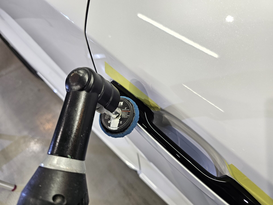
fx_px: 181
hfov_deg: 73.9
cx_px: 136
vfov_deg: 58.9
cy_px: 102
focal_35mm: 23
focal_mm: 6.3
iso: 80
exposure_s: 1/100
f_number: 1.7
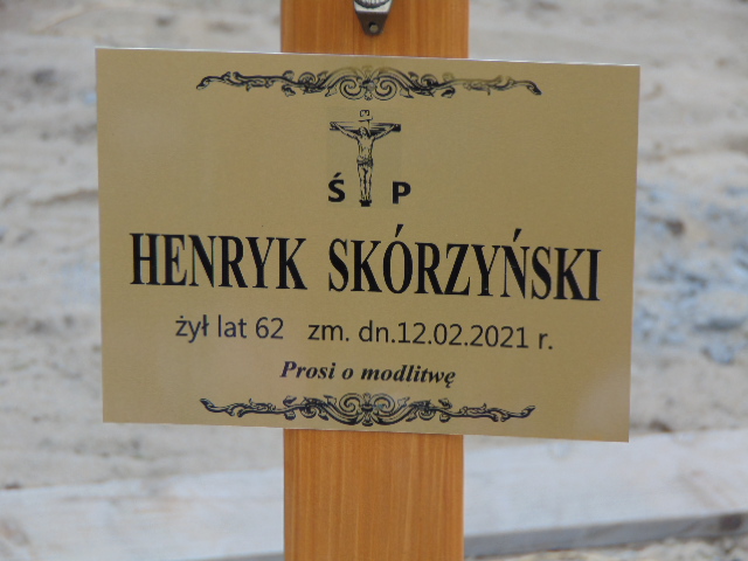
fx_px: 4387
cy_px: 280
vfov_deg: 7.3
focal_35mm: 203
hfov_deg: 9.7
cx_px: 374
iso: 80
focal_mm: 36.4
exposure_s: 1/200
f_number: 4.1
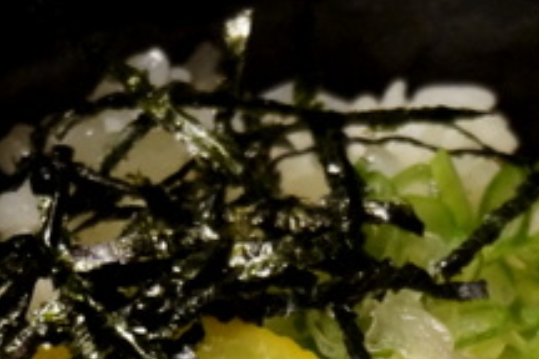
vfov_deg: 8.1
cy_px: 393
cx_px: 334
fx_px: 2530
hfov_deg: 12.2
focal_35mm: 169
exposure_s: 1/25
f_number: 5.6
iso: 3200
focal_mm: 38
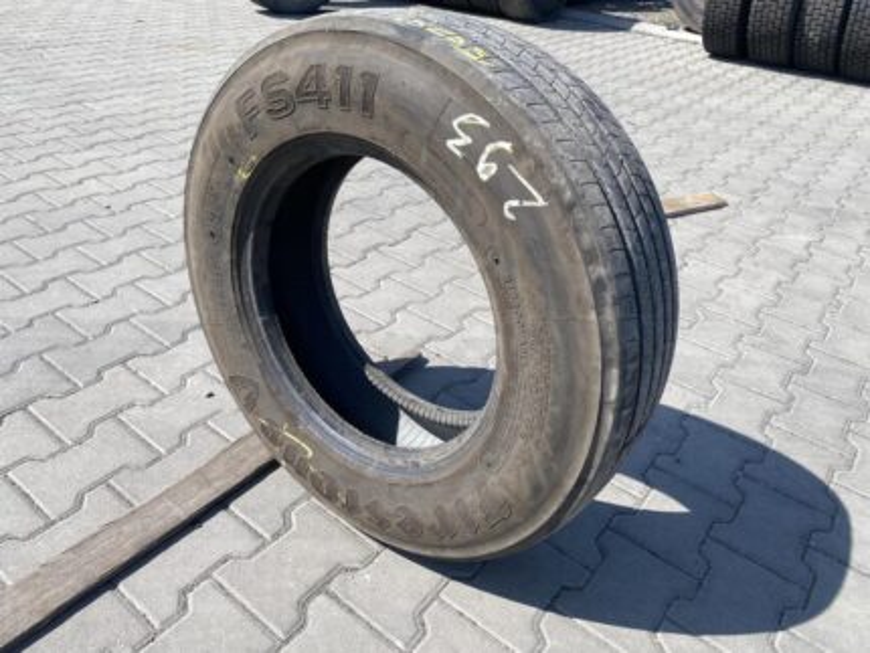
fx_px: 654
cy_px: 326
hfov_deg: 67.3
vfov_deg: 53.1
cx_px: 435
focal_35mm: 26
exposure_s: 1/1653
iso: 32
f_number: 1.8
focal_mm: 4.25
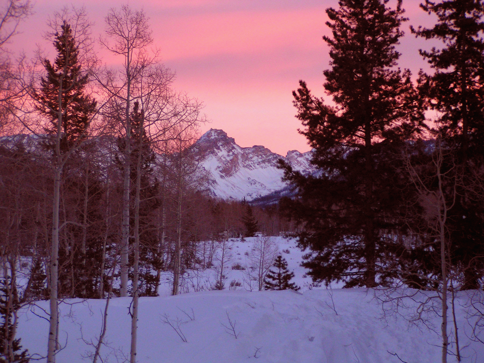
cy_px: 182
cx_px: 242
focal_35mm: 143
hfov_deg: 13.8
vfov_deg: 10.4
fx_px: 1999
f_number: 3.5
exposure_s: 1/60
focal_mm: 21.9
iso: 200
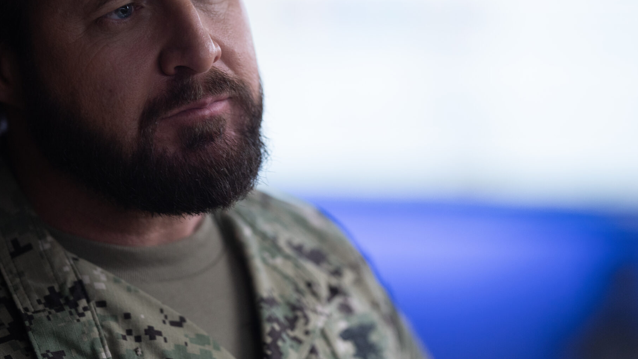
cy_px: 57
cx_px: 305
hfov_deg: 10.7
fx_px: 3400
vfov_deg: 6.0
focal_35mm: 201
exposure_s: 1/160
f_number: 1.8
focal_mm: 135
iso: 1250
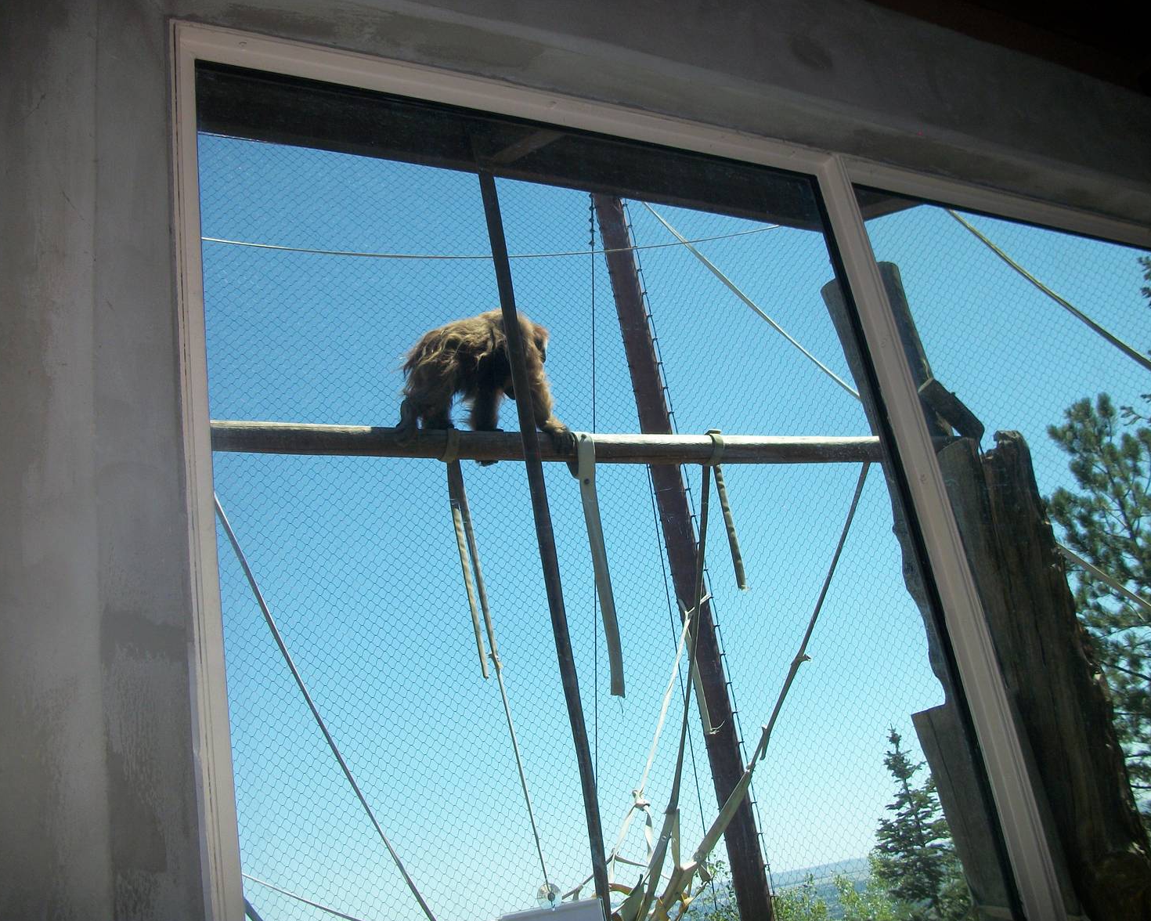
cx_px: 541
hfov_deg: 52.8
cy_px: 455
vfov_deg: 43.4
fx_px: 1158
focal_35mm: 34
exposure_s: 1/800
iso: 80
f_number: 2.9
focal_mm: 5.7
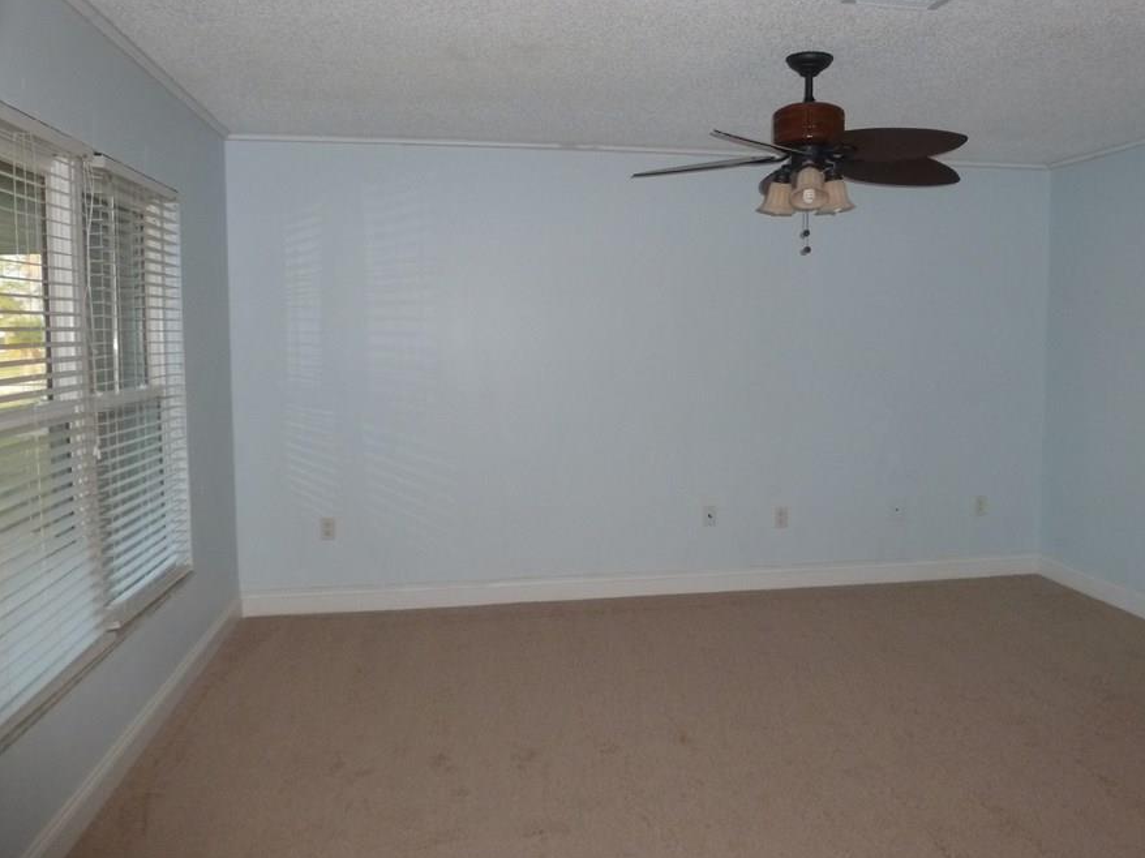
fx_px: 926
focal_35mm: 28
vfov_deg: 49.7
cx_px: 625
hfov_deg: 63.3
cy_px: 412
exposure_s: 1/60
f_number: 3.3
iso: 250
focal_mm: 4.3
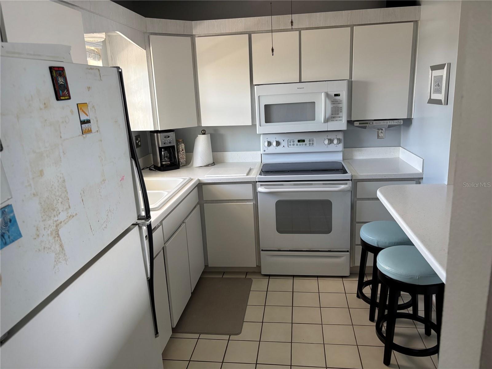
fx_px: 370
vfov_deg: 53.1
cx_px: 246
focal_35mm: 26
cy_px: 184
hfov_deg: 67.3
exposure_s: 1/114
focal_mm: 5.96
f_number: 1.6
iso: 125
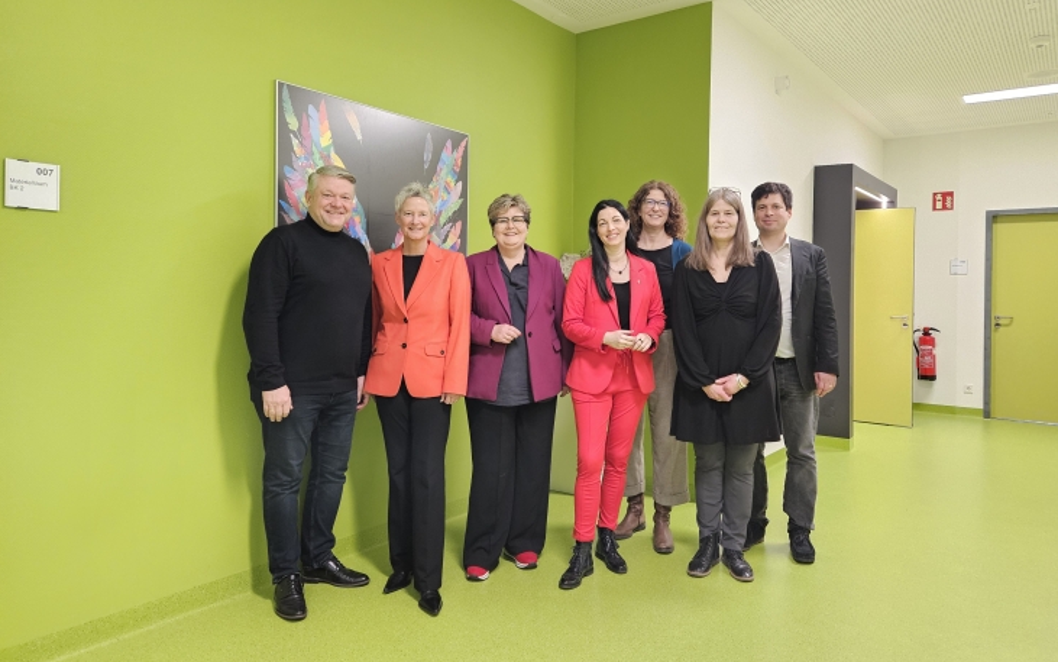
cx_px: 541
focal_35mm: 25
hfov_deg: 72.5
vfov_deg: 49.2
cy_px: 294
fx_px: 721
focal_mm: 5.4
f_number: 1.8
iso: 800
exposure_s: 1/100
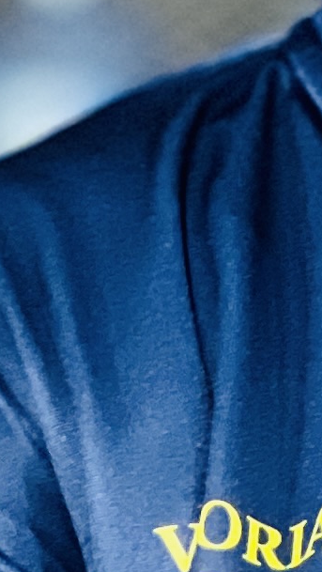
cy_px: 478
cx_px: 869
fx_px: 8416
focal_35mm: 555
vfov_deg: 3.9
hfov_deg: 2.2
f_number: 2.8
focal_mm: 9
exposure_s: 1/20
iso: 320
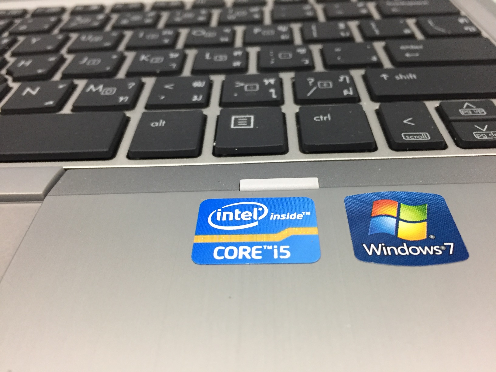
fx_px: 416
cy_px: 186
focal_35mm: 29
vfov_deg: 48.2
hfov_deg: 61.7
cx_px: 248
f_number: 2.2
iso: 200
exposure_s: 1/33
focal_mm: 4.15
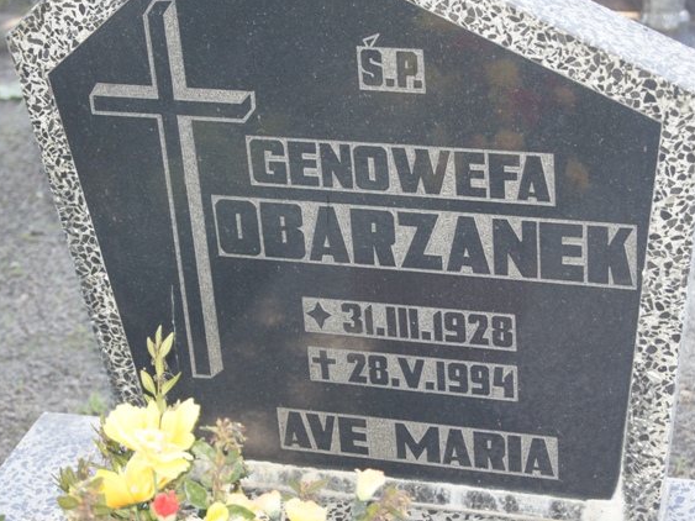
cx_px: 384
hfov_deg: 23.8
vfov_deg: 18.0
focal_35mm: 82
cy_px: 259
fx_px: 1646
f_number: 5.6
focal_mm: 50
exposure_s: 1/125
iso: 640
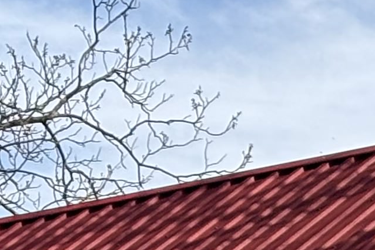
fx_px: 3561
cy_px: 864
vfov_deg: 3.9
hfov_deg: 6.0
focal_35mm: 342
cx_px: 103
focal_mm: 5.96
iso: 32
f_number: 1.6
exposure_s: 1/2639
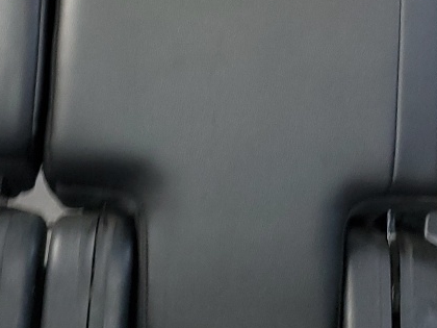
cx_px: 194
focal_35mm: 99
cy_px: 9
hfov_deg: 19.8
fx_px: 1250
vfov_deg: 14.7
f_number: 1.5
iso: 66
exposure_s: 1/60.2
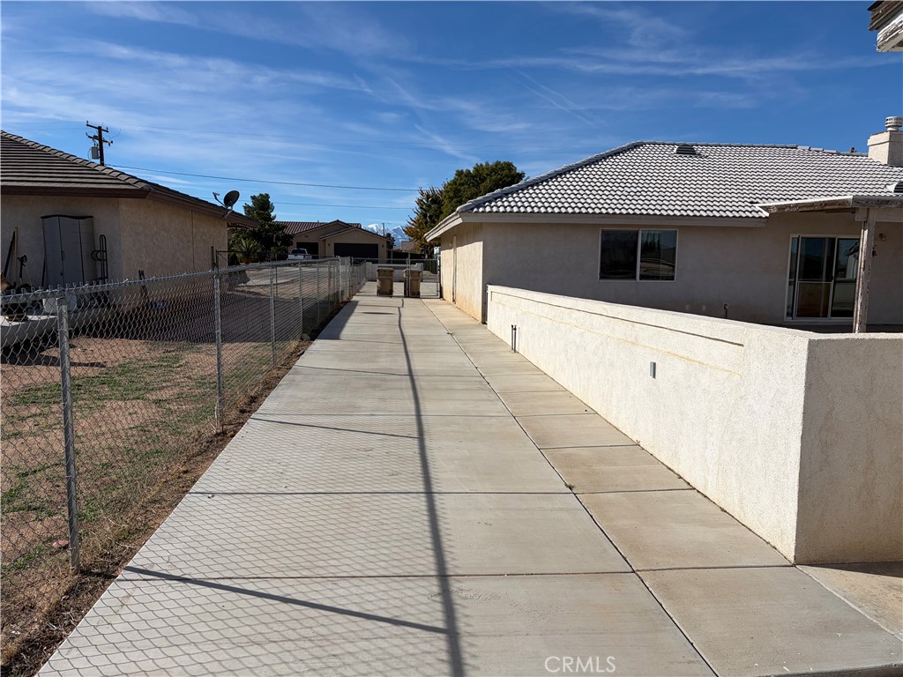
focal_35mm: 26
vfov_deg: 53.1
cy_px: 338
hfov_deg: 67.3
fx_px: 678
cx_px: 452
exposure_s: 1/8850
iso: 50
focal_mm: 5.96
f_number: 1.6
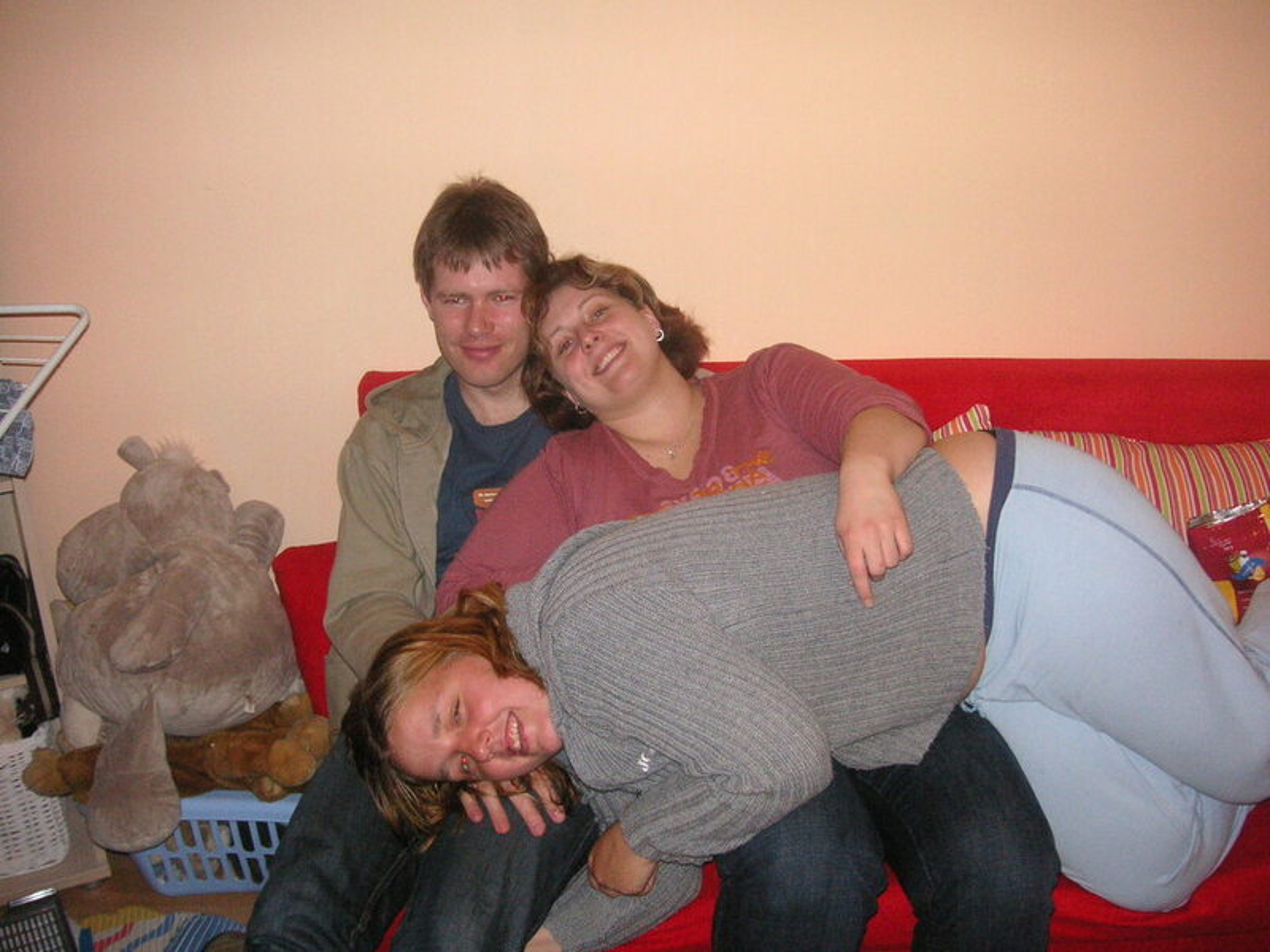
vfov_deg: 38.7
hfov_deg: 50.1
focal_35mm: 37
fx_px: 1357
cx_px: 635
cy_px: 476
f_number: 2.8
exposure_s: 1/45
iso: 160
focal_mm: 6.1
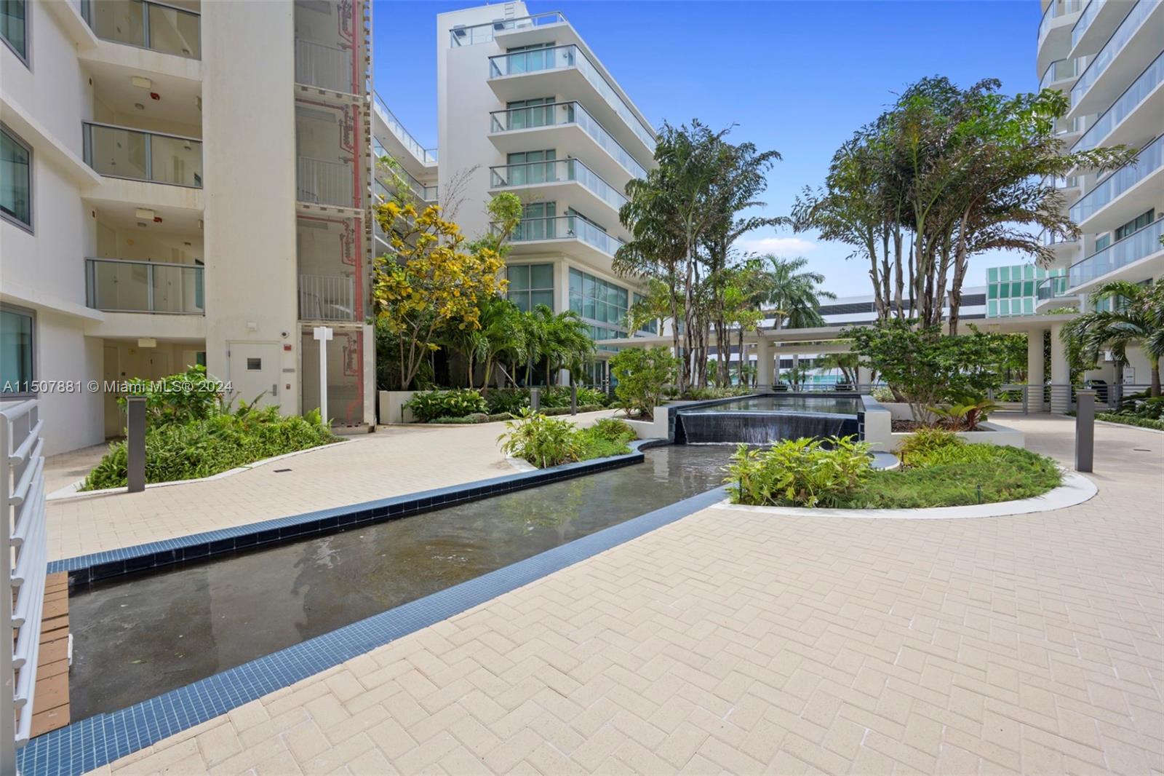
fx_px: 469
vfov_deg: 79.2
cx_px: 582
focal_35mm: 14
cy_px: 388
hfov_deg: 102.3
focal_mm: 14.5
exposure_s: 1/80
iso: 100
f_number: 11
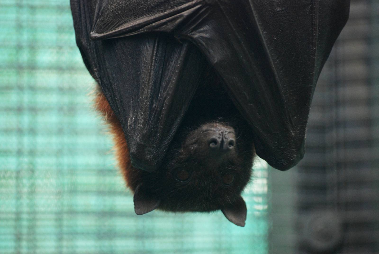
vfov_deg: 4.7
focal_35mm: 292
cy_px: 127
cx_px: 190
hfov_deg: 7.0
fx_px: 3083
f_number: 4.8
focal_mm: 195
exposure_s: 1/160
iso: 400
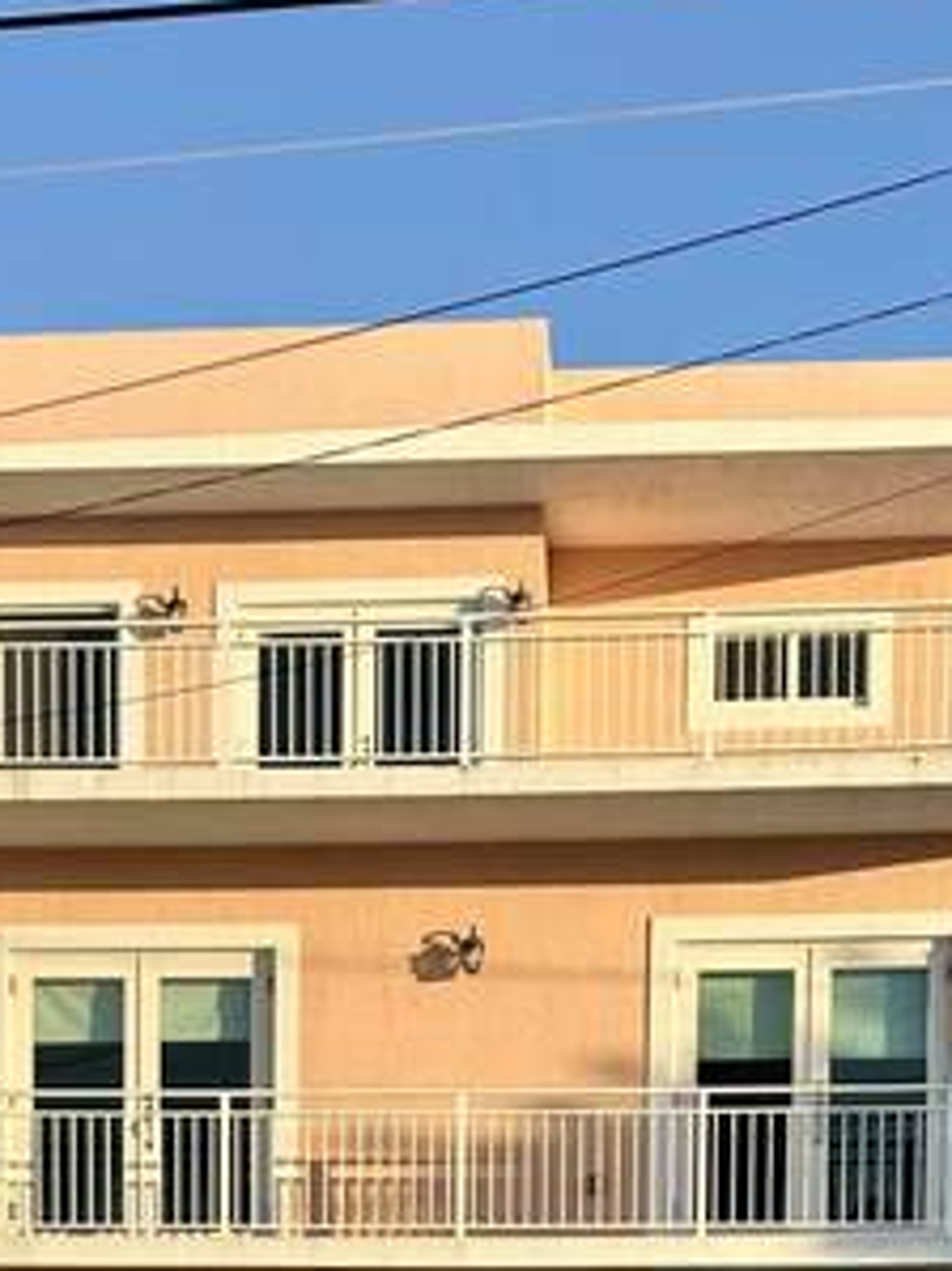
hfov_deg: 19.1
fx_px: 2826
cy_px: 1586
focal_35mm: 77
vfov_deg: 22.9
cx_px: 348
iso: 80
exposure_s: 1/2353
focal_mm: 6.86
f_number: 1.78
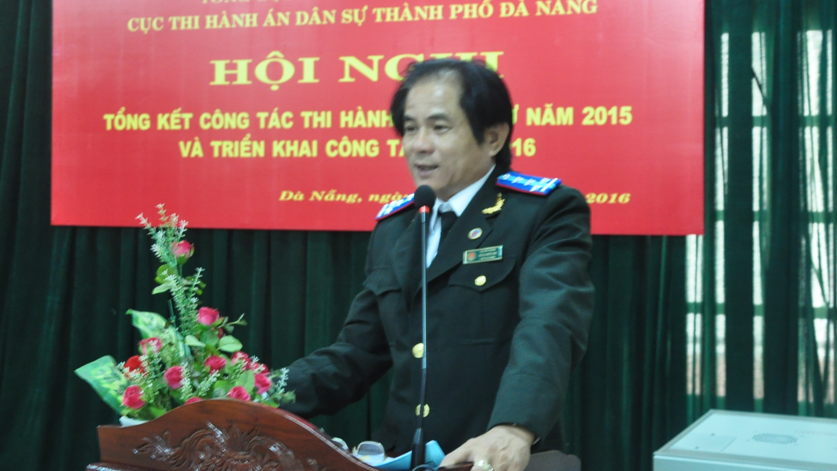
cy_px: 183
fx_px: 1176
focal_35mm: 53
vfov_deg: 22.6
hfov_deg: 39.2
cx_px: 439
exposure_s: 1/15
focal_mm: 26
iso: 1400
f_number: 6.3
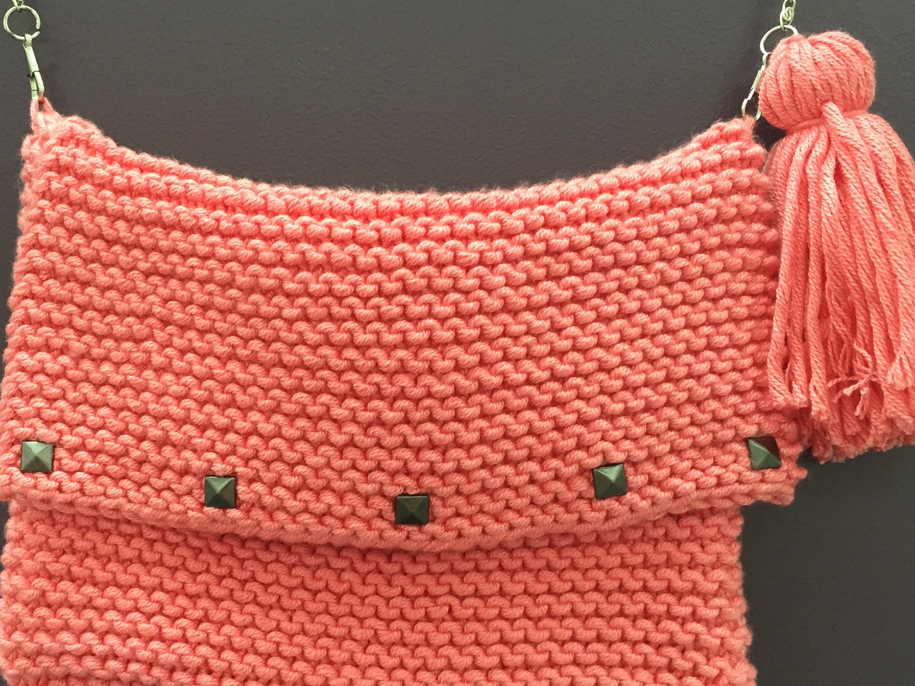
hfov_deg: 40.1
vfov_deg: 30.9
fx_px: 1242
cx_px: 330
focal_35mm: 47
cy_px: 356
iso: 125
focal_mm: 4.15
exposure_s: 1/33
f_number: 2.2
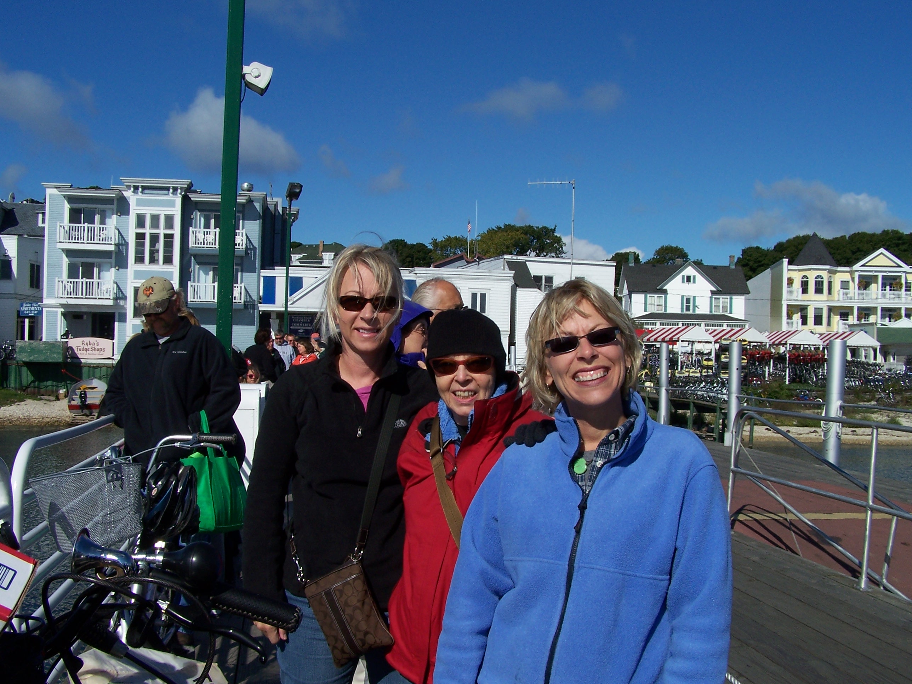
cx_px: 456
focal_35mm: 38
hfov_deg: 49.0
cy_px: 342
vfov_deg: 37.7
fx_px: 1001
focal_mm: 6.3
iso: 80
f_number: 5.6
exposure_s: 1/1000
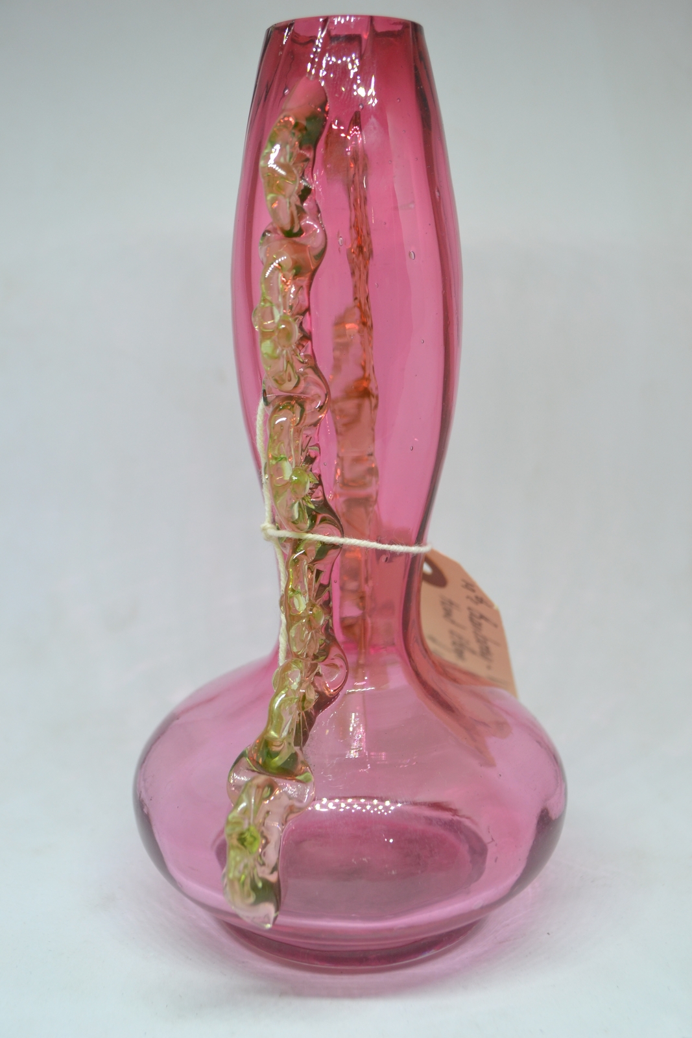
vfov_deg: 46.4
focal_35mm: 42
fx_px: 1211
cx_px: 346
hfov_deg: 31.9
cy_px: 519
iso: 400
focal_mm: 28
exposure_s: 1/50
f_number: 5
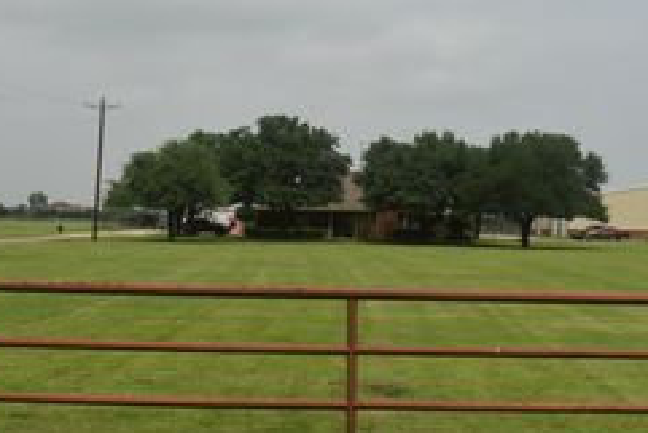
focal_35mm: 56
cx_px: 419
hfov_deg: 35.3
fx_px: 1009
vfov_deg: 24.2
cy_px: 208
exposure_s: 1/1600
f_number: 6.3
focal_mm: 18
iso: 400
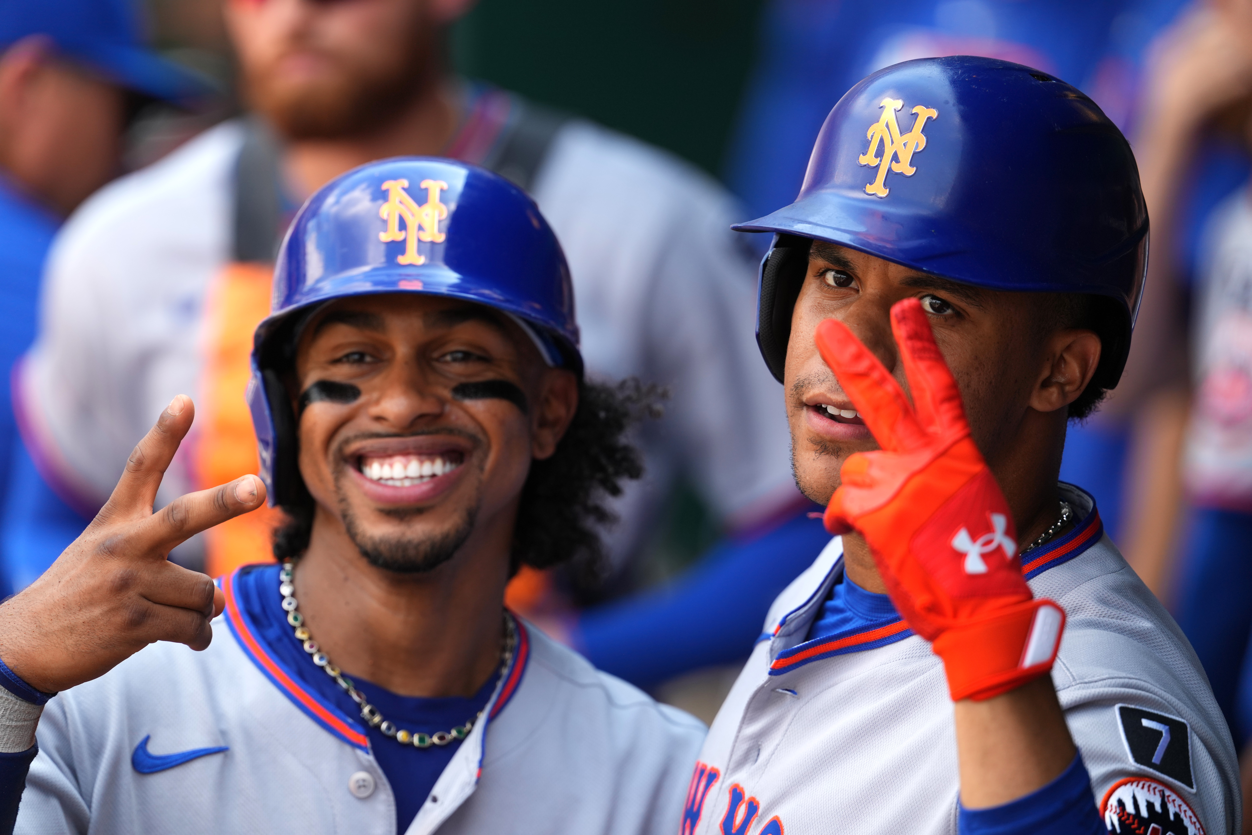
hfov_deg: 4.9
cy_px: 418
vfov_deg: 3.3
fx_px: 14606
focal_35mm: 420
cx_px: 626
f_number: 4
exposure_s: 1/640
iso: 500
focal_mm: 420
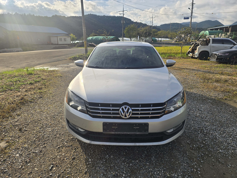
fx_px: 157
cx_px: 118
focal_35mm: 23
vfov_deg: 58.9
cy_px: 89
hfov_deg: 73.9
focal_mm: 6.3
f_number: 1.7
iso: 12
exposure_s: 1/1195
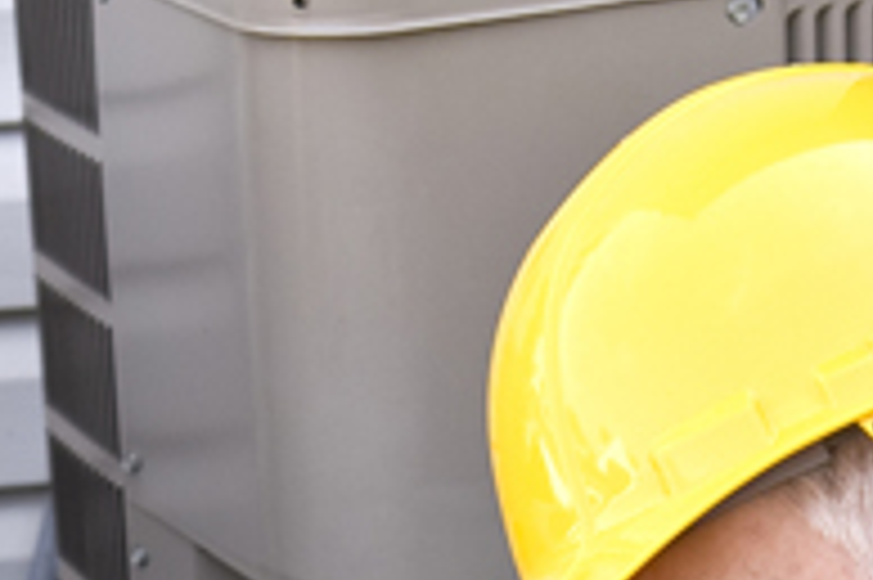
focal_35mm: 247
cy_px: 1407
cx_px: 252
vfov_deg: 5.4
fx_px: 5985
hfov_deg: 8.3
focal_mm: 48
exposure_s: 1/160
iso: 200
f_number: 5.6
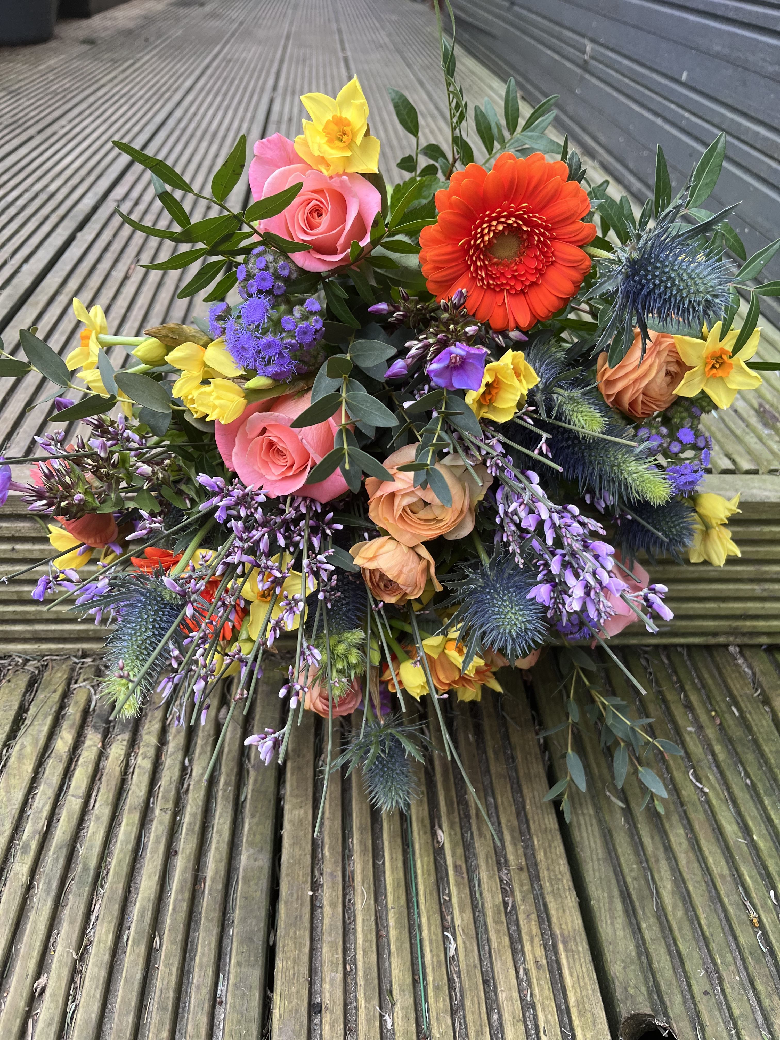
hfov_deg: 53.1
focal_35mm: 26
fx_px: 781
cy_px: 520
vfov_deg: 67.3
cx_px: 390
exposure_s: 1/121
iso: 125
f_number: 1.6
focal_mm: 5.1
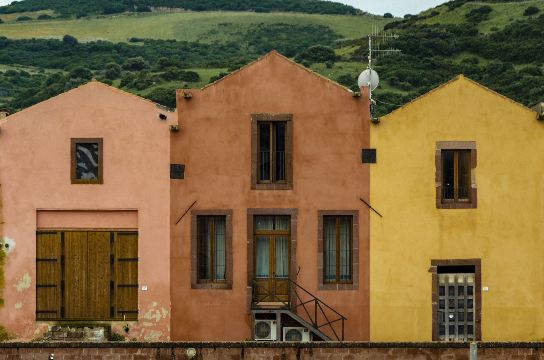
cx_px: 272
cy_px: 180
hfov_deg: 13.1
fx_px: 2375
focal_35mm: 158
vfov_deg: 8.7
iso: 320
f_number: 7.1
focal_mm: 105
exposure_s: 1/100
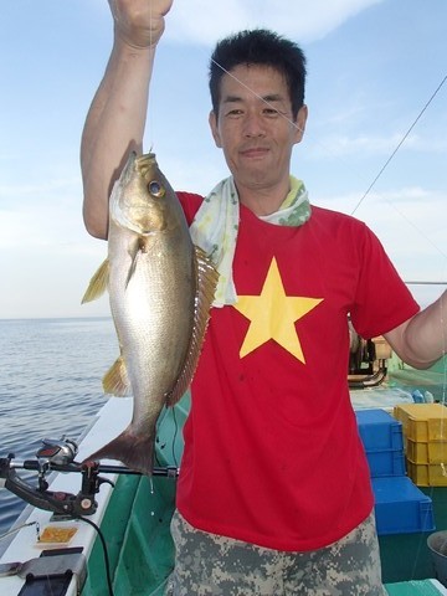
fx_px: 482
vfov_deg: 63.4
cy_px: 298
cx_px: 224
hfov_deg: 49.7
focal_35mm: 28
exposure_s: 1/320
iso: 100
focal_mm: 5
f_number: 3.9
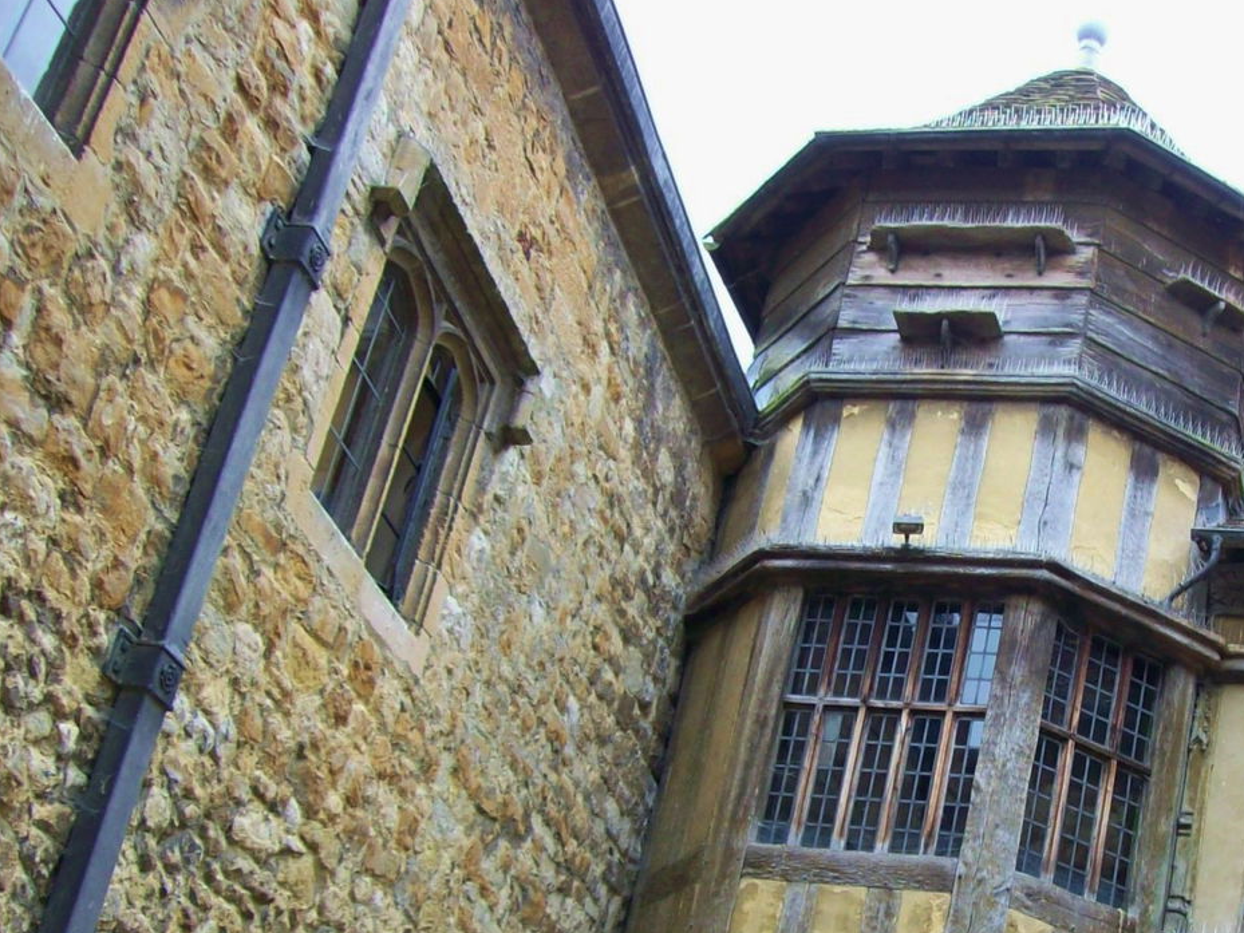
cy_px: 764
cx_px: 929
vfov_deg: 23.3
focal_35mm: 62
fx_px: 2228
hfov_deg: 30.7
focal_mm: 6
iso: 80
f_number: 2.7
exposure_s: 1/105
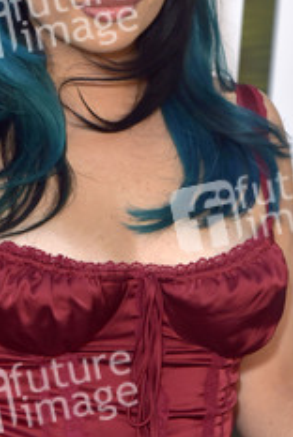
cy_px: 114
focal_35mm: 192
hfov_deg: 7.2
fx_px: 2337
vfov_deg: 10.7
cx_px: 97
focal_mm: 112
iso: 800
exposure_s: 1/200
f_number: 6.3
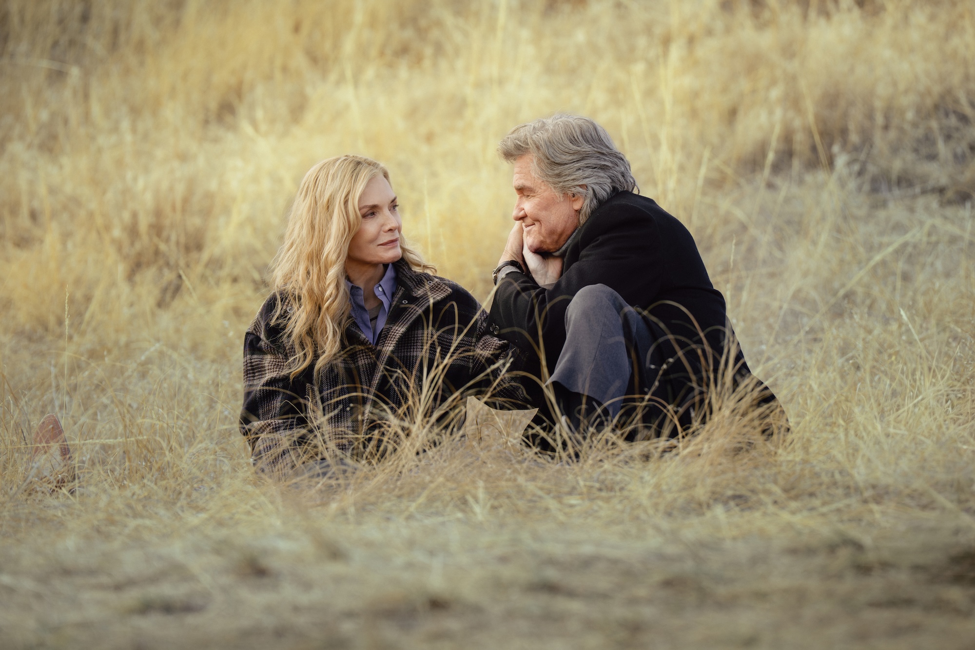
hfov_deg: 10.3
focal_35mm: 200
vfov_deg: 6.9
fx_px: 5416
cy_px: 325
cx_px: 488
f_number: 4
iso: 160
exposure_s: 1/320
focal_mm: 200
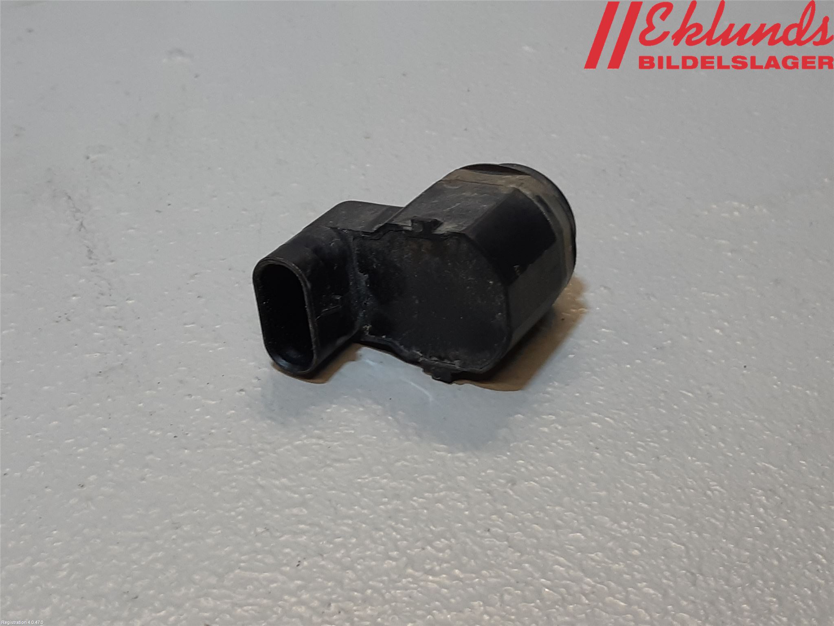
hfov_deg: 67.3
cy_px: 313
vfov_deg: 53.1
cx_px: 417
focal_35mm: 26
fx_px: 626
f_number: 1.7
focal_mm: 3.93
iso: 80
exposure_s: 1/100
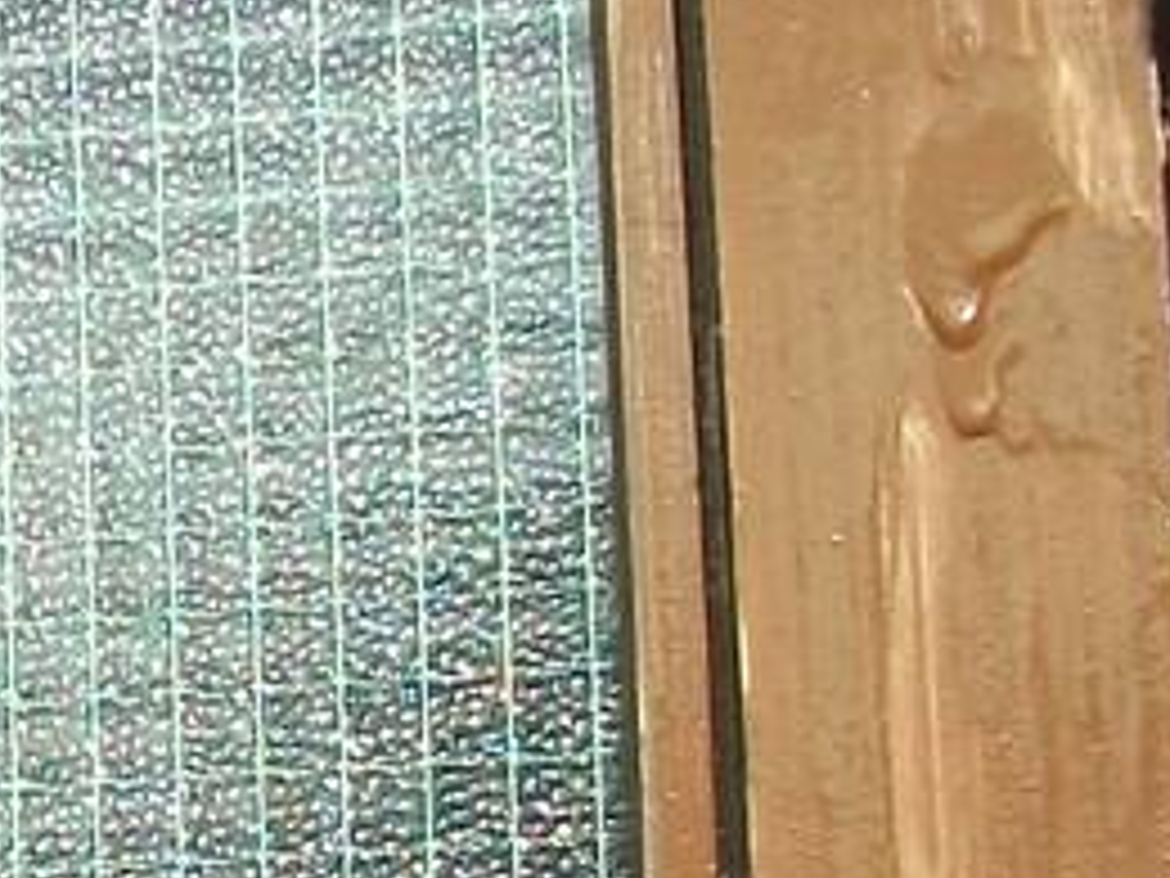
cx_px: -1904
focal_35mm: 197
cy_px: 1153
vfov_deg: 7.5
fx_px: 6658
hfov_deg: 8.8
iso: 80
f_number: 2.9
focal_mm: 5.7
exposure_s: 1/500
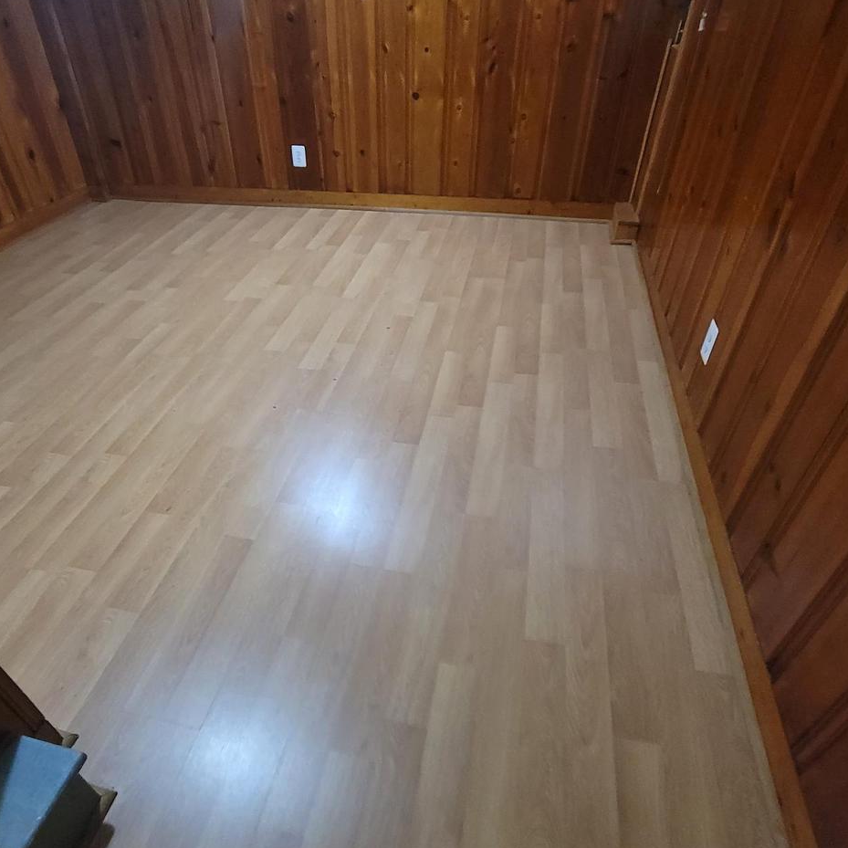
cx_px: 375
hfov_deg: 77.4
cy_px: 458
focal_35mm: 19
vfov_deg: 77.5
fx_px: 527
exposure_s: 1/24
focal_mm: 2.2
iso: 800
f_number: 2.2
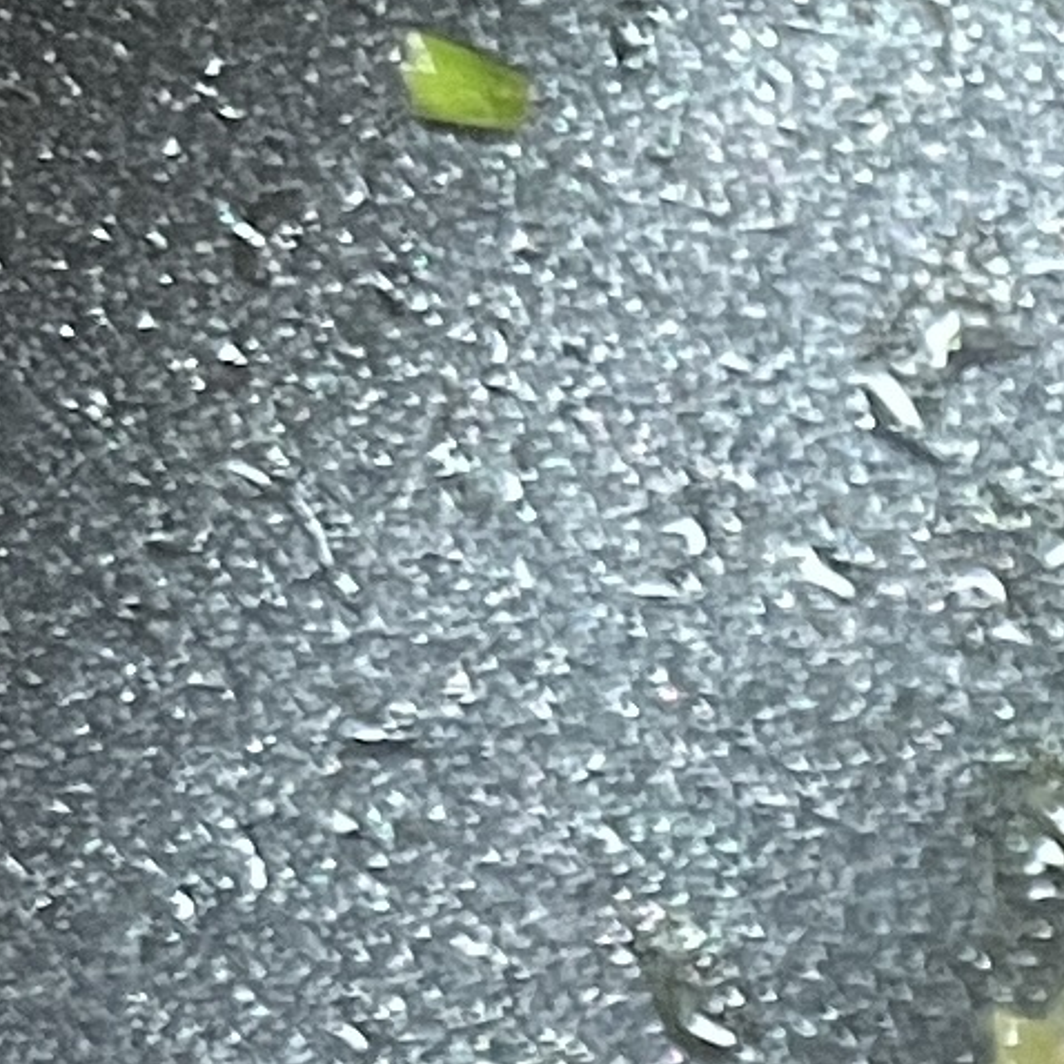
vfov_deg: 8.0
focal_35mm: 194
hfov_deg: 7.5
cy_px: 3014
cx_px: 3526
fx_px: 6746
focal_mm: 5.1
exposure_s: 1/60
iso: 200
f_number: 1.6
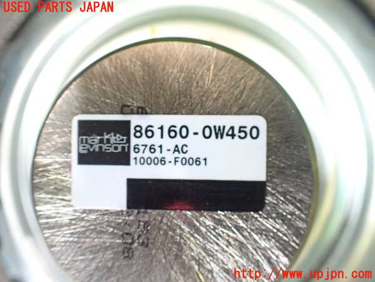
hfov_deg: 60.0
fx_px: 325
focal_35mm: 30
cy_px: 141
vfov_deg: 46.8
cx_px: 188
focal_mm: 5.4
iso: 800
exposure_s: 1/60
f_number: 2.3
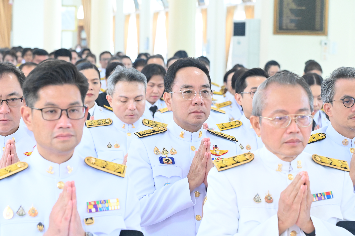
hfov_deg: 17.1
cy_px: 118
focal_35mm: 120
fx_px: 1183
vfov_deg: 11.4
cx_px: 178
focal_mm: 120
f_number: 8
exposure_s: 1/125
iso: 9000
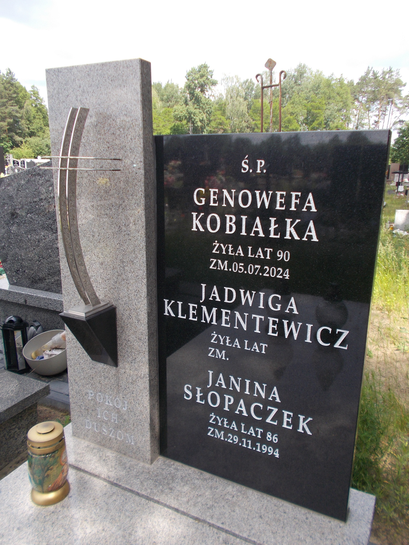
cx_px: 204
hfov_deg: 53.1
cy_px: 272
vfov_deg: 67.3
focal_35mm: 26
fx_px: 410
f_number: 3.2
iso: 80
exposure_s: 1/320
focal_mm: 4.6
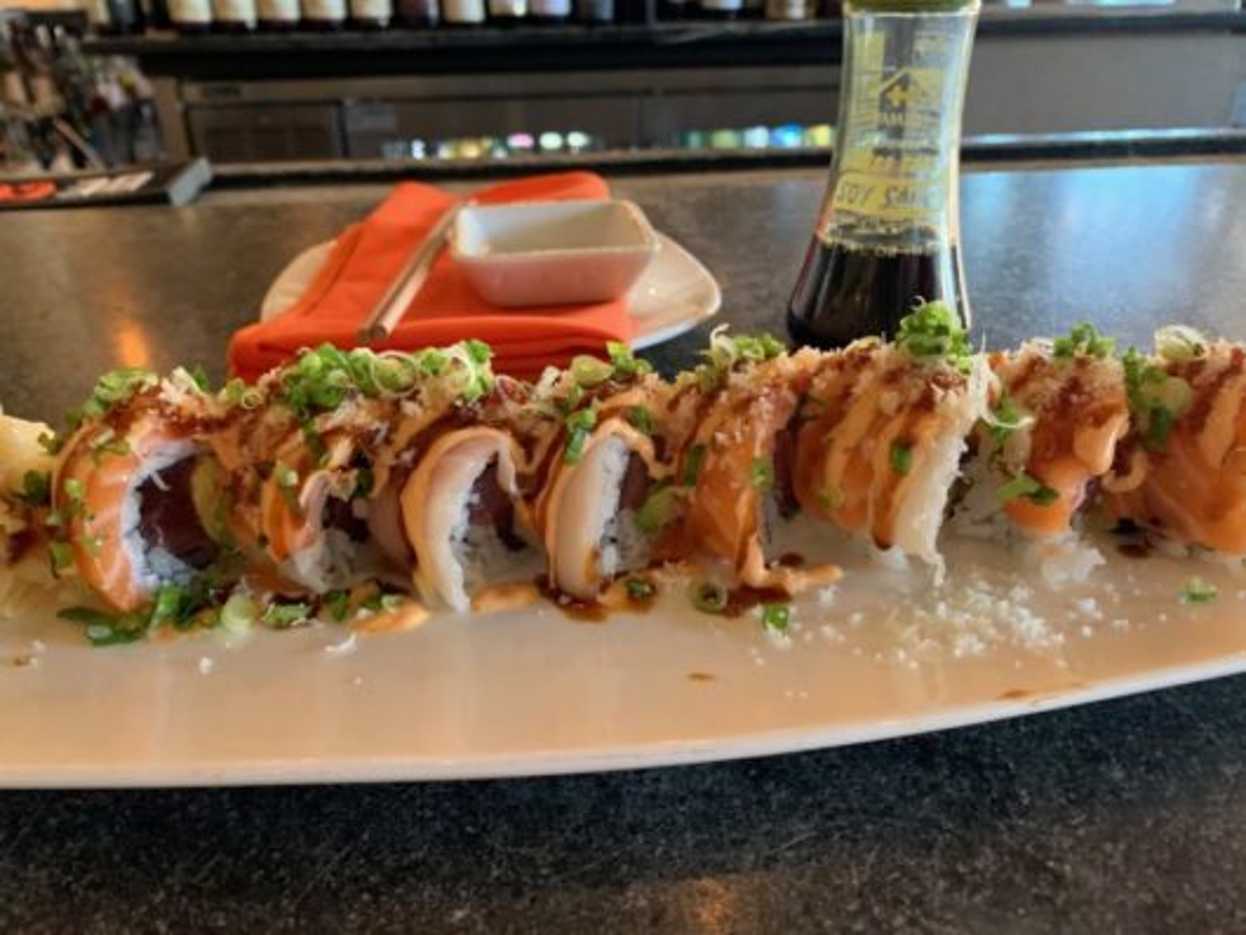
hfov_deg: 67.3
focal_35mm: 26
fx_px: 936
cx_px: 623
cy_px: 468
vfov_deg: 53.1
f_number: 1.8
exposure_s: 1/30
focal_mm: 4.25
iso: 320
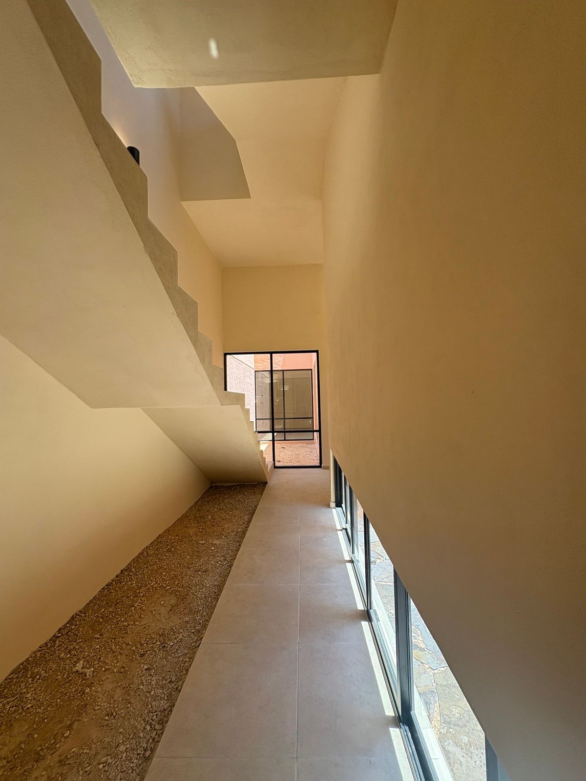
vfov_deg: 102.1
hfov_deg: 85.7
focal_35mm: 14
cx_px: 293
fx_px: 316
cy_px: 390
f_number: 2.2
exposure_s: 1/273
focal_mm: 2.22
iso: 64
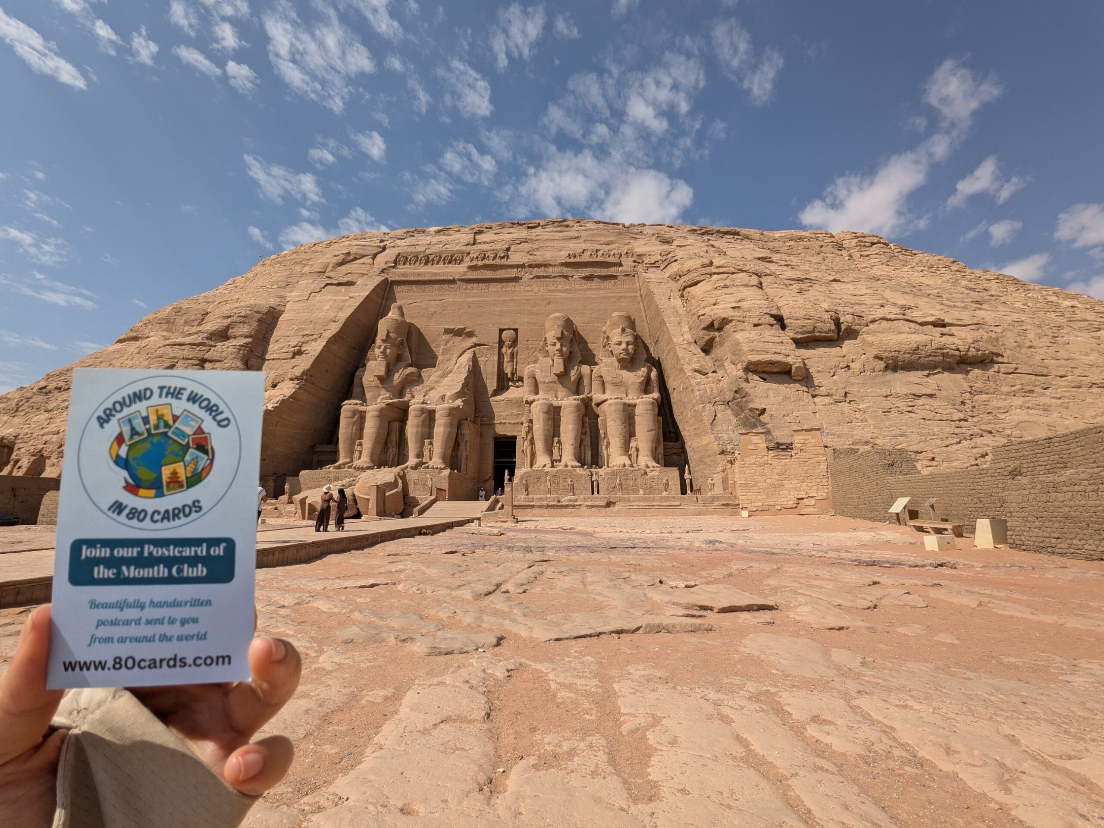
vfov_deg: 78.1
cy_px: 414
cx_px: 552
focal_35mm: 16
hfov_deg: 94.5
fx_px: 510
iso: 33
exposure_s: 1/1776
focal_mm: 2.22
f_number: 2.2
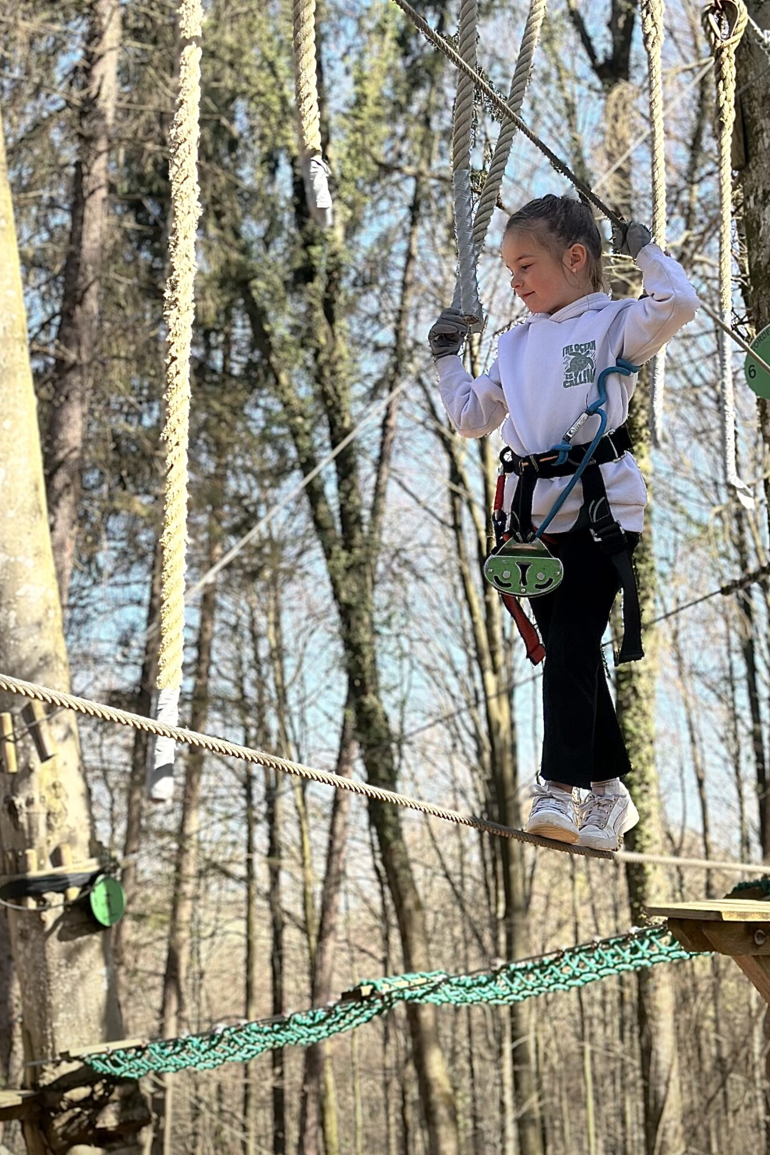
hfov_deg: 20.9
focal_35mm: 65
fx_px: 2085
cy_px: 405
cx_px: 428
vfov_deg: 30.8
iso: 80
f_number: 1.78
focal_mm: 6.86
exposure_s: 1/1475
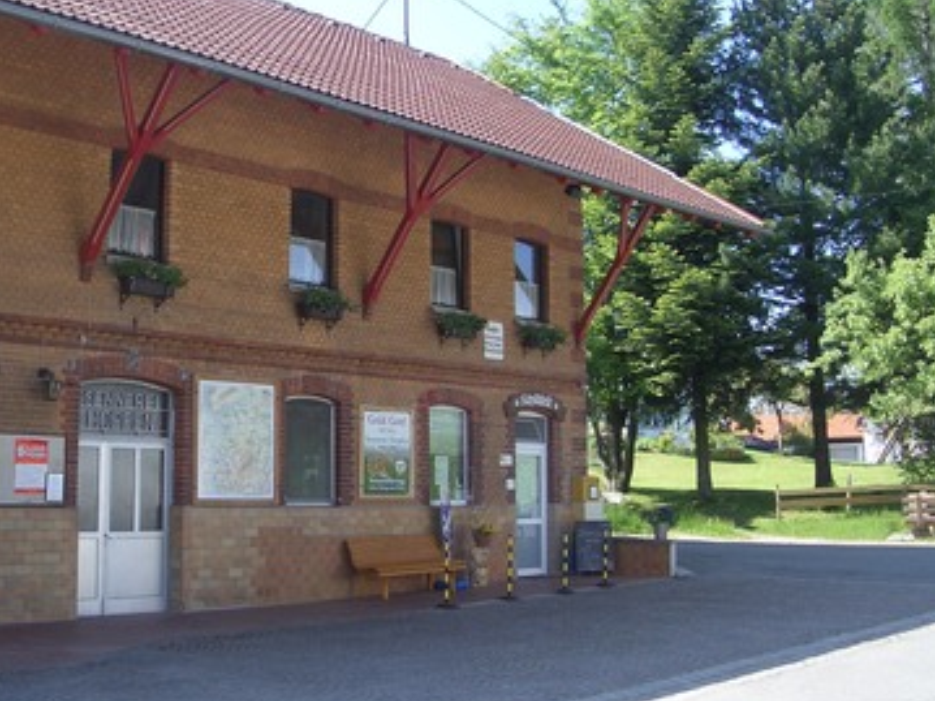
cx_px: 362
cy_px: 278
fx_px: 1296
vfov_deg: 30.2
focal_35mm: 48
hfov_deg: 39.5
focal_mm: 5.8
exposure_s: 1/160
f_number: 4.3
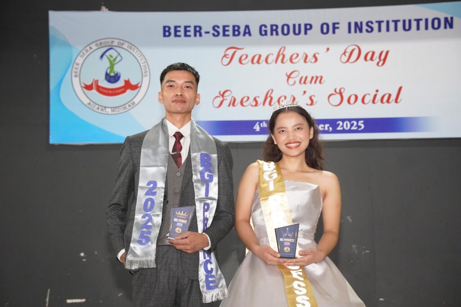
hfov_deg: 24.2
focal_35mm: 84
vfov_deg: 16.3
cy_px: 154
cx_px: 230
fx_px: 1076
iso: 2500
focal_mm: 56
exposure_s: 1/160
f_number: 4
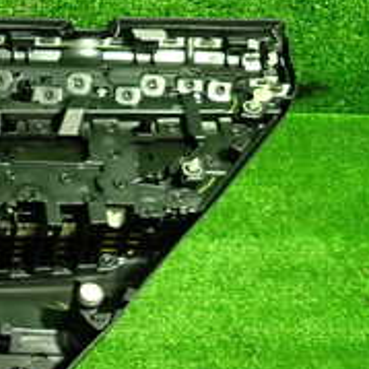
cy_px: 287
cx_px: -175
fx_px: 892
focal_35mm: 74
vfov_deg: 23.1
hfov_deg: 20.3
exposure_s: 1/30
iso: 400
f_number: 2
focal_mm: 4.5
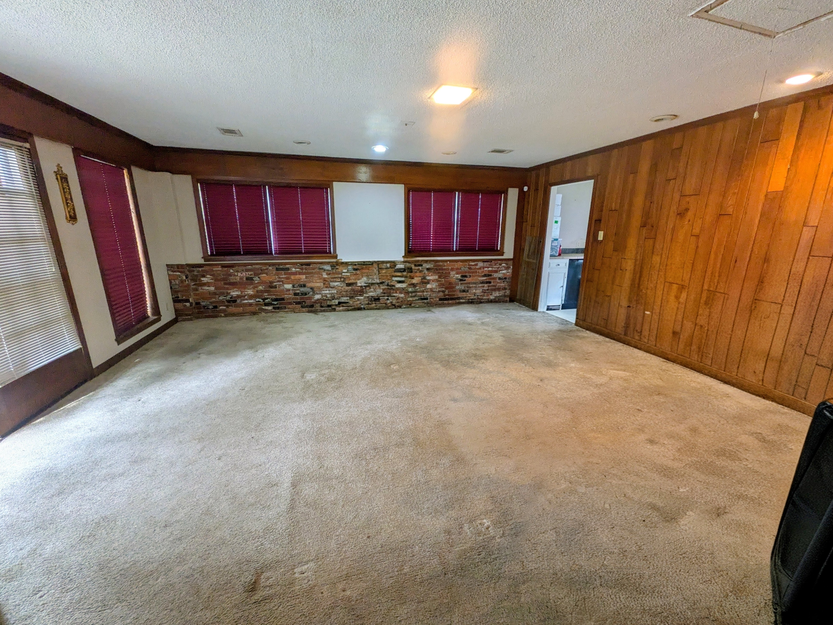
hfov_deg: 102.1
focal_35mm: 14
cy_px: 312
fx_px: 337
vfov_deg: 85.7
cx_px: 416
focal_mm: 1.85
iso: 413
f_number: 2.2
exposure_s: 1/60
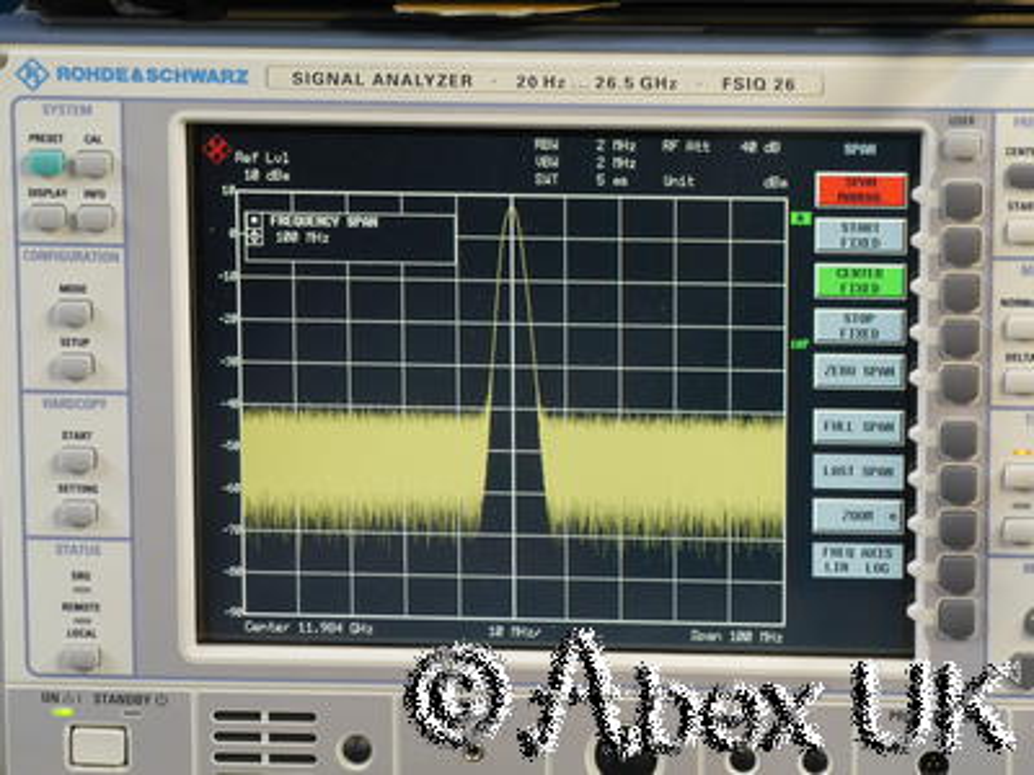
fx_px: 5496
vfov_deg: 8.1
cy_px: 388
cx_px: 517
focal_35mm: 184
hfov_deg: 10.7
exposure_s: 1/2
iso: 400
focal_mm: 92
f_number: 13
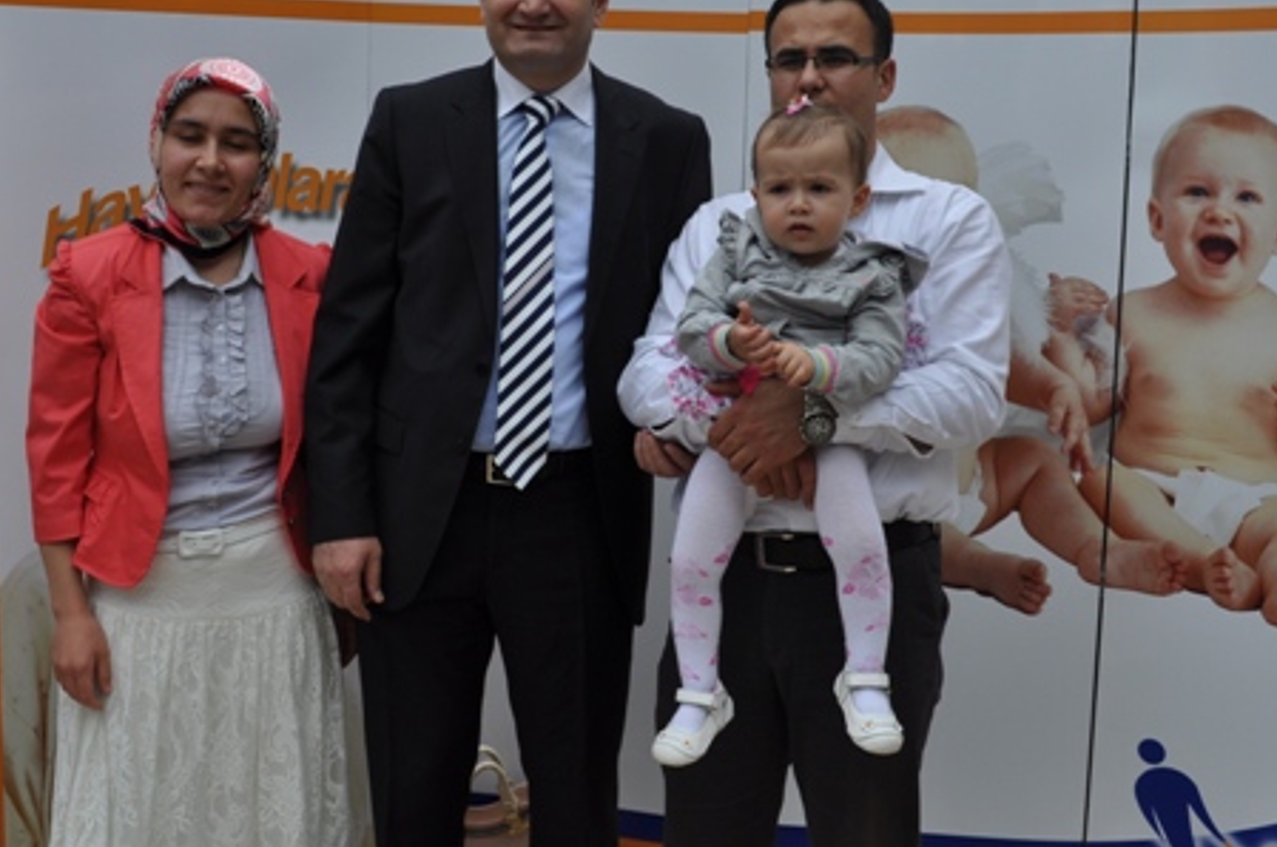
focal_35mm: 47
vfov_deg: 28.5
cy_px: 320
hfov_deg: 42.0
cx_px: 634
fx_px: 1665
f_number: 9
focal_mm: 22
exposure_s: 1/320
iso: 200
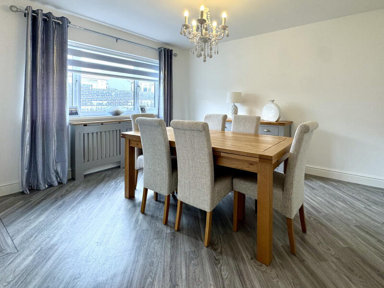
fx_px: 200
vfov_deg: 70.4
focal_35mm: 18
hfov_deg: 87.6
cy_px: 107
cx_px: 207
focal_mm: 2.22
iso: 100
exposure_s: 1/100
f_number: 2.2
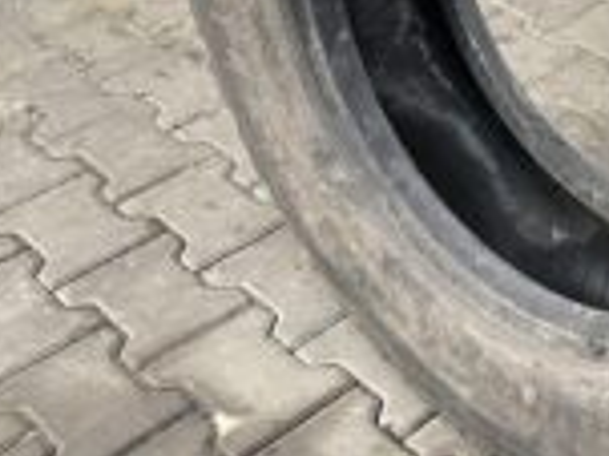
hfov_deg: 25.1
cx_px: 609
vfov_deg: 19.4
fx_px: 1301
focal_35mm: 74
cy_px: 18
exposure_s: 1/50
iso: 80
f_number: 1.8
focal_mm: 4.25
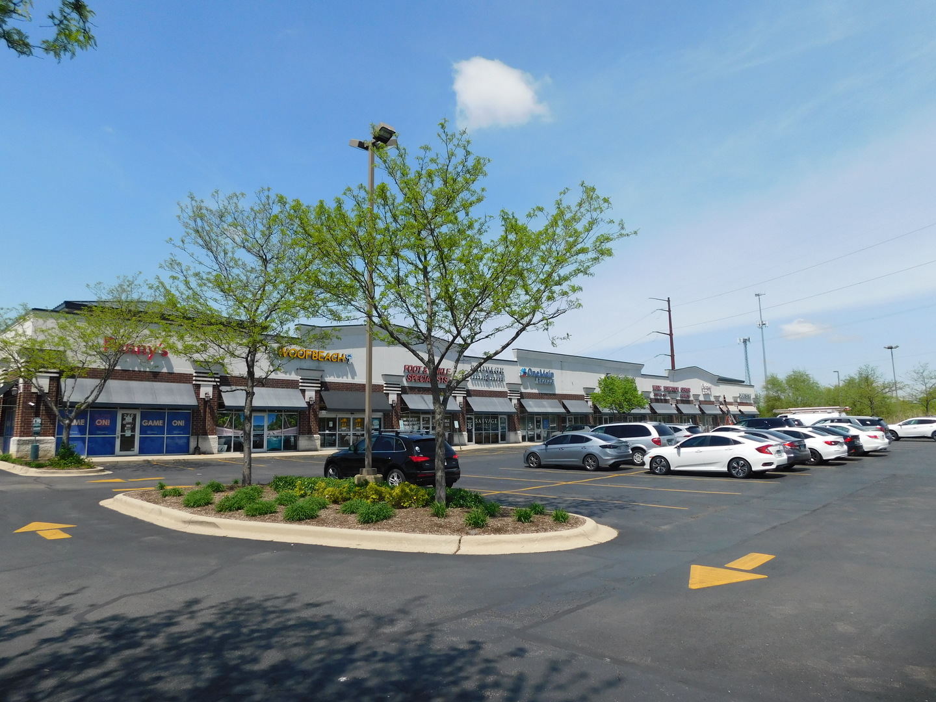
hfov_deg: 73.9
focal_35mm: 23
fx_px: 622
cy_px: 351
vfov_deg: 58.9
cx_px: 468
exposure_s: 1/500
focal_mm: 4
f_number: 6
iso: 125
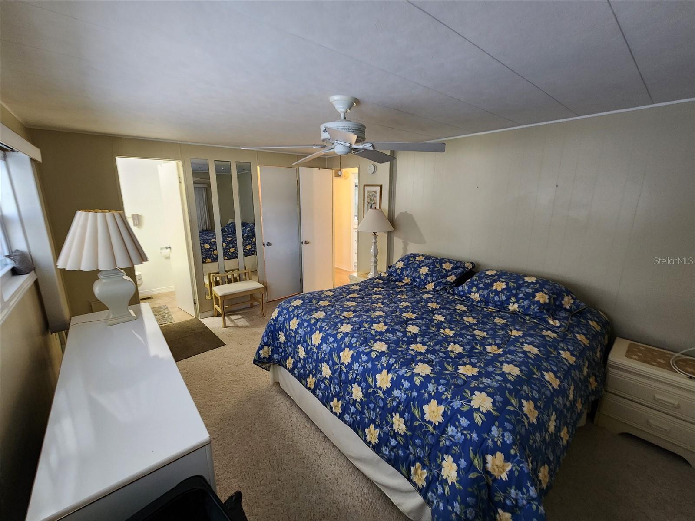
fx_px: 261
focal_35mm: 13
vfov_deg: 89.9
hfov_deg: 106.2
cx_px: 348
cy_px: 260
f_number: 2.2
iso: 320
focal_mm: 2.2
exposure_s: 1/30
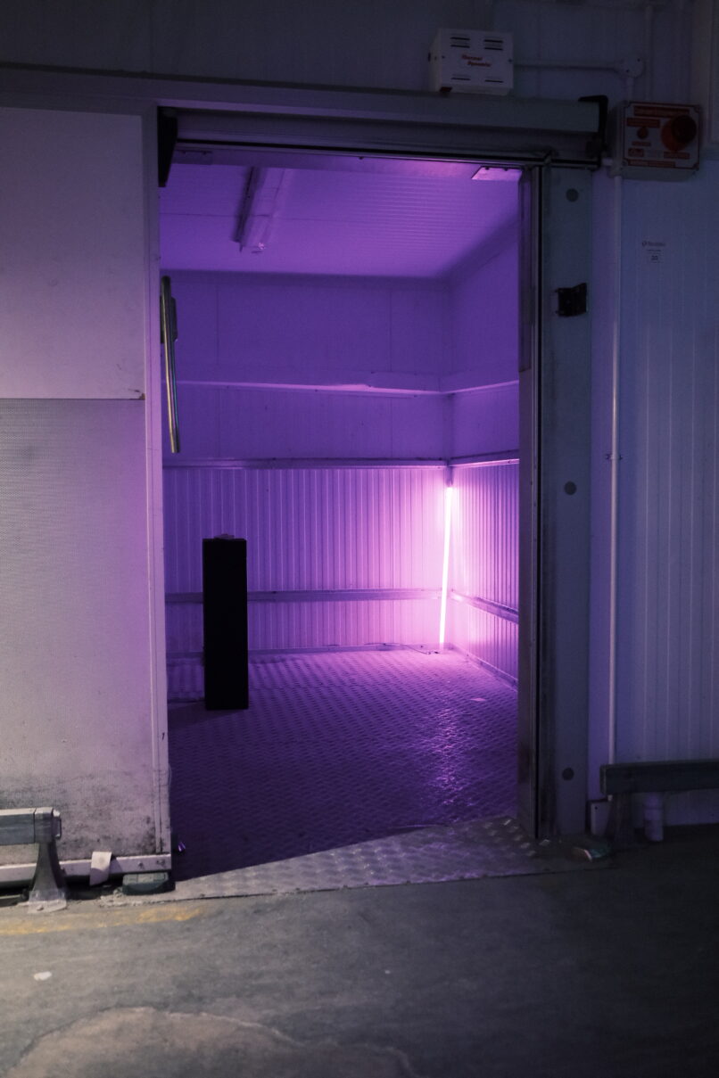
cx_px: 360
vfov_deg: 54.4
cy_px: 539
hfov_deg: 37.9
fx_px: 1048
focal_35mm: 35
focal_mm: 23
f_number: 2.5
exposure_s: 1/20
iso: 3200
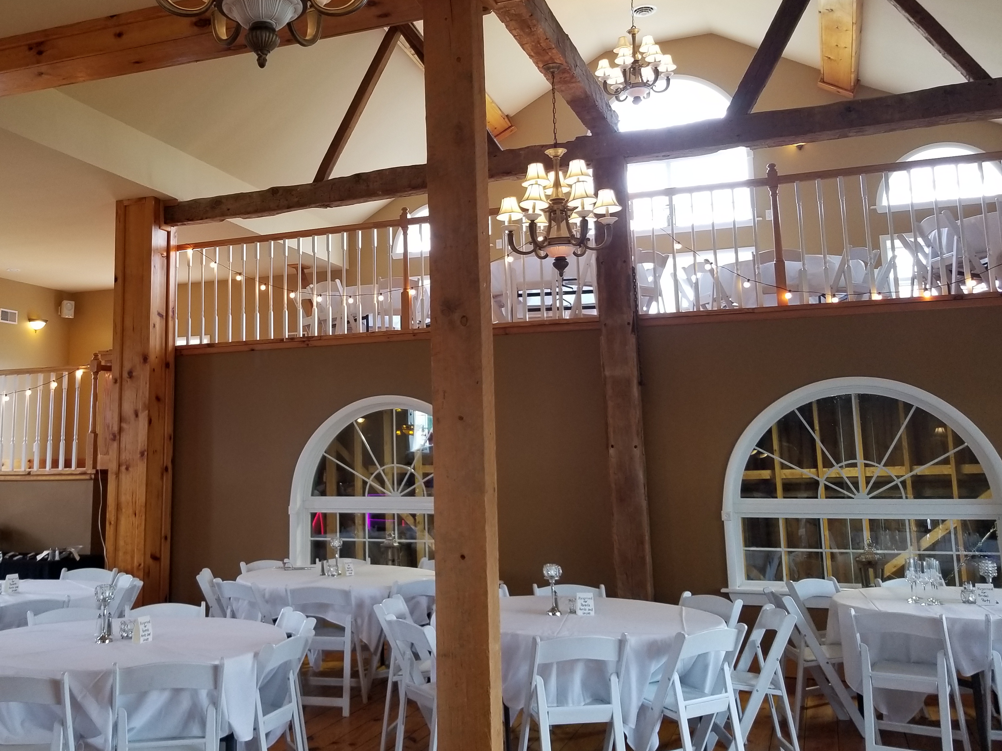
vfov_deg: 41.7
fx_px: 984
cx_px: 385
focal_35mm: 34
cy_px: 318
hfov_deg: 53.5
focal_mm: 4.25
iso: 100
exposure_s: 1/60
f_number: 1.7
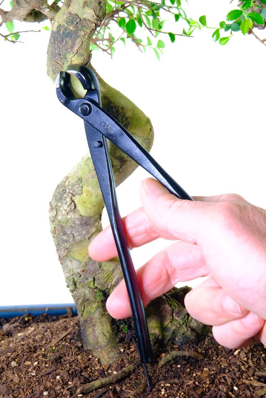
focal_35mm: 192
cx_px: 133
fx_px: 2127
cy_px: 199
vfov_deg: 10.7
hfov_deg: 7.2
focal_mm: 128
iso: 3200
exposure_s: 1/8
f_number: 18
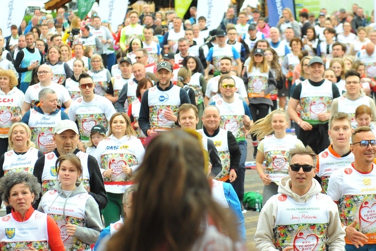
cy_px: 146
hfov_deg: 13.9
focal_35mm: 148
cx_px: 208
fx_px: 1545
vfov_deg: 9.3
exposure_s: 1/640
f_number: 4.5
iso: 1000
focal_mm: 70
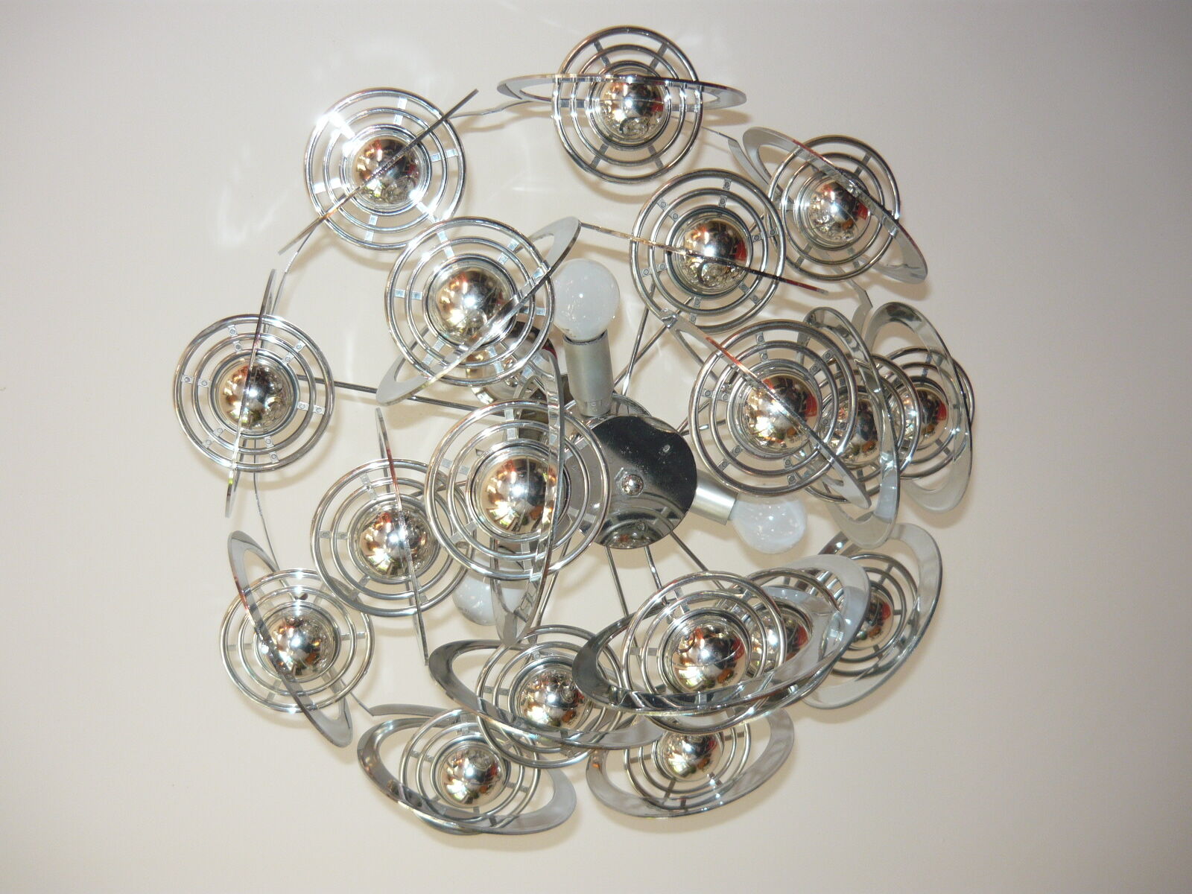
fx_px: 1136
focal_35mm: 33
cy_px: 447
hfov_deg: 55.4
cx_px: 596
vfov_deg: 42.9
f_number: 2.8
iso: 100
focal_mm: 5.5
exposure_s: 1/60
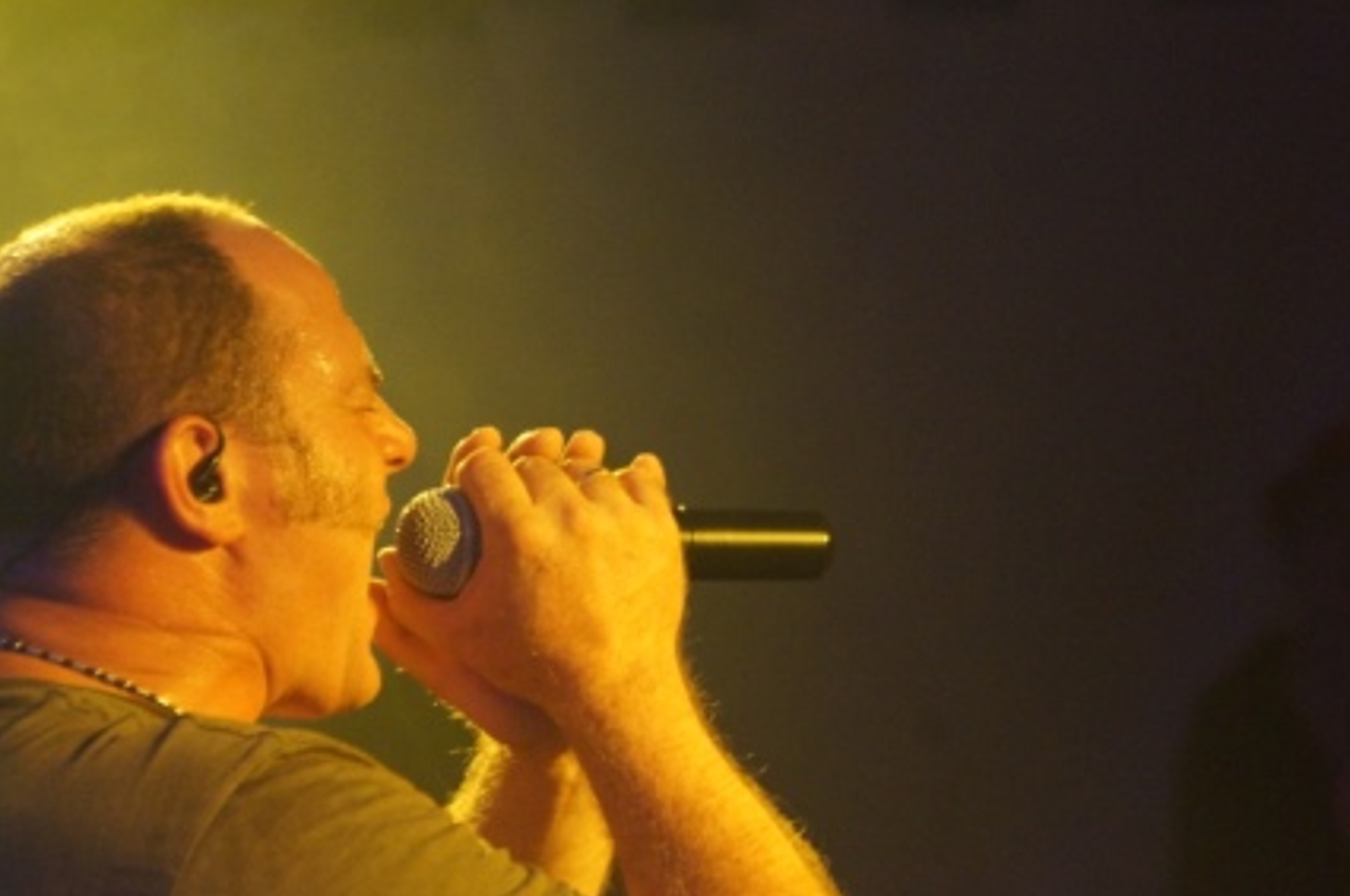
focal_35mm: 205
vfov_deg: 6.7
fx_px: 7679
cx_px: 656
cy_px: 437
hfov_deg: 10.0
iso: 3200
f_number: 5.6
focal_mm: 130
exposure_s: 1/60
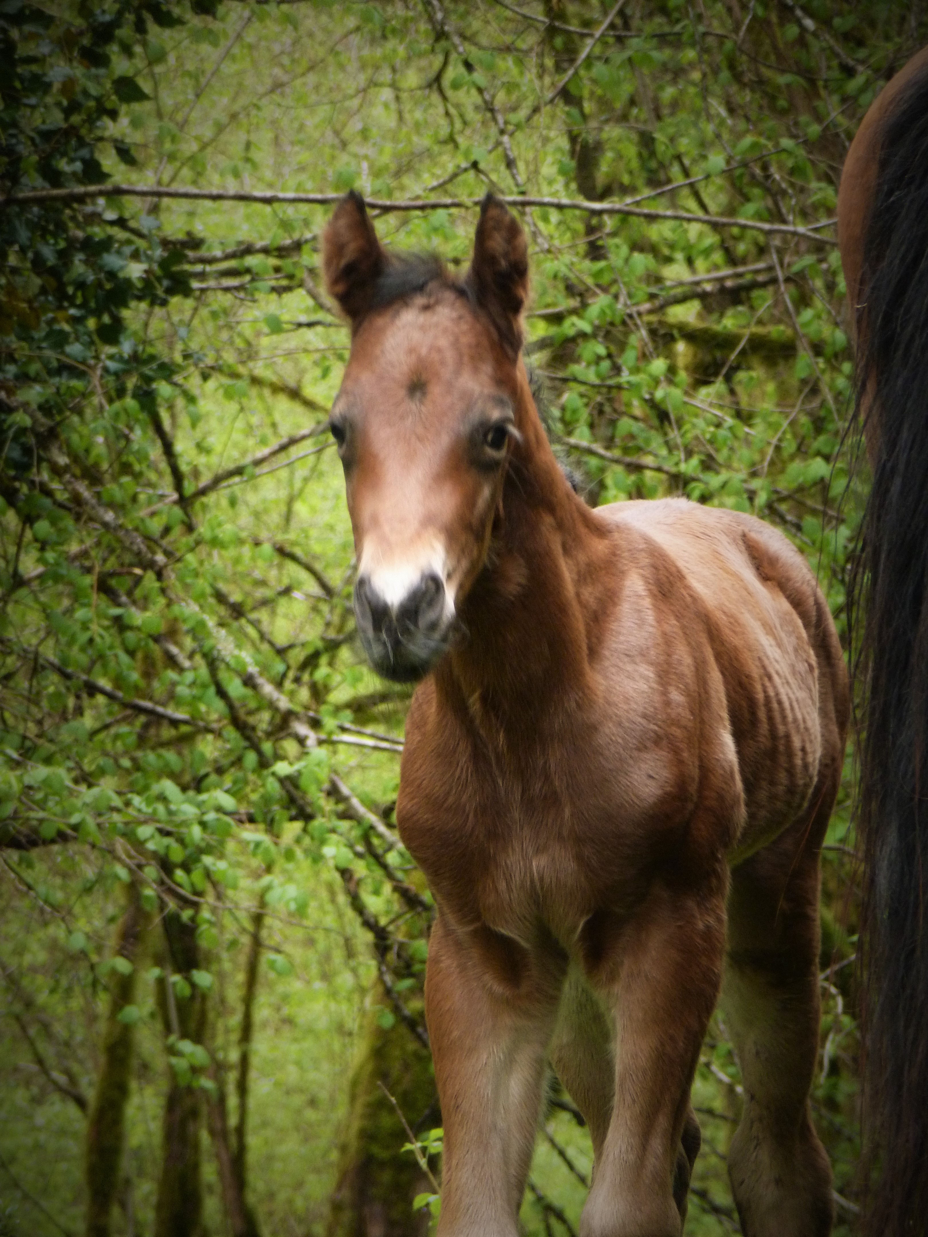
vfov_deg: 5.2
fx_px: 13726
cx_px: 464
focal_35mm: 384
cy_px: 618
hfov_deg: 3.9
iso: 400
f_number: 5.9
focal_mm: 68.8
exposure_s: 1/60
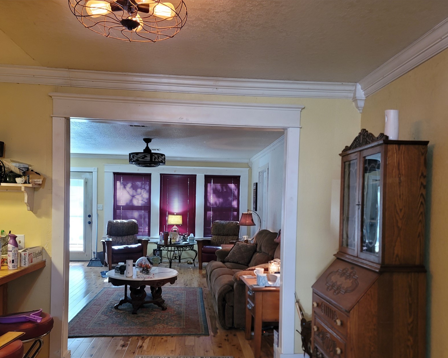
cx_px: 232
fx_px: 398
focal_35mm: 30
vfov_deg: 48.3
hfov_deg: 58.8
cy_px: 206
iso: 250
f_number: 1.8
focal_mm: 7
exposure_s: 1/40
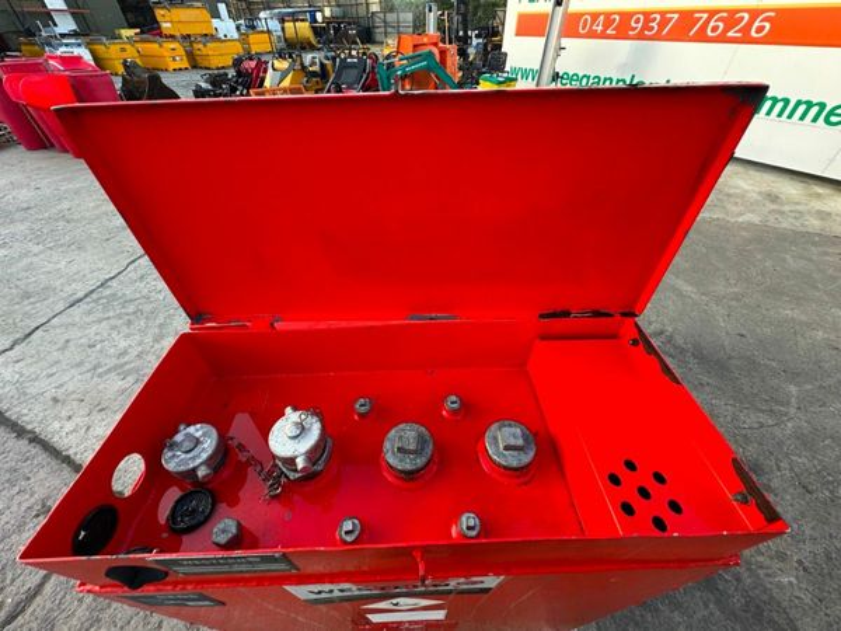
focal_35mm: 14
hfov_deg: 102.1
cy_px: 316
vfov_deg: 85.7
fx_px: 340
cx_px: 420
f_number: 2.2
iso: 40
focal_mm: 2.22
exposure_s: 1/99
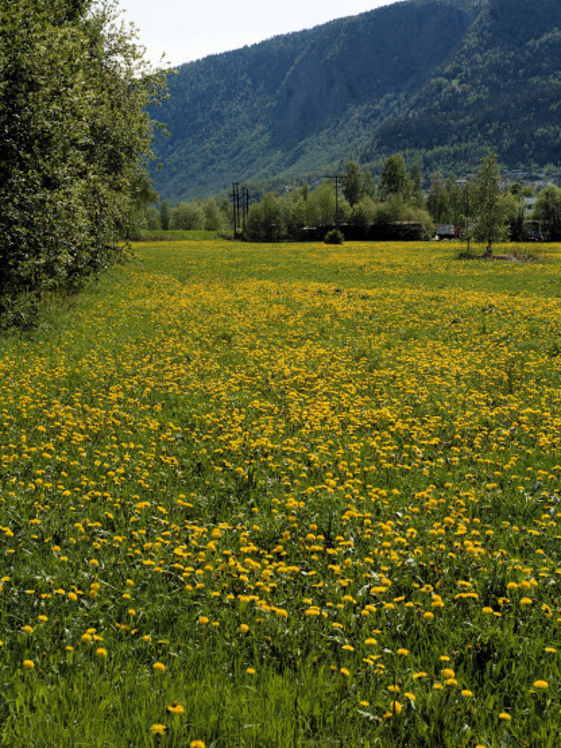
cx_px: 278
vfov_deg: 26.7
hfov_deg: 20.2
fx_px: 1578
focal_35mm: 73
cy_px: 375
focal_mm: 44
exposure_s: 1/320
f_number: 9
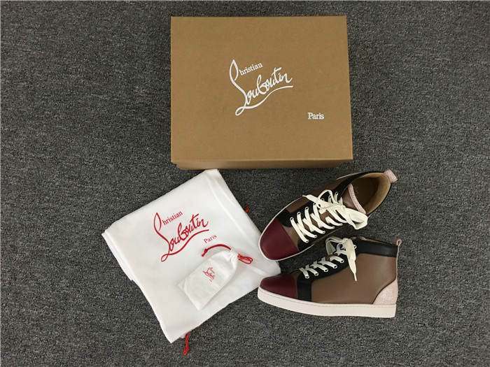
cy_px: 184
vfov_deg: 48.2
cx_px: 245
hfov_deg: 61.7
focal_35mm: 29
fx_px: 411
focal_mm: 4.15
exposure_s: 1/10
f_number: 2.2
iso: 100
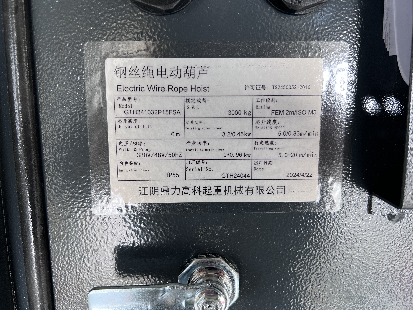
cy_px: 155
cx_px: 206
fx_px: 310
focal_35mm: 26
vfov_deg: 53.1
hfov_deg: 67.3
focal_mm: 5.7
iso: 32
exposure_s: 1/121
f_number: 1.5
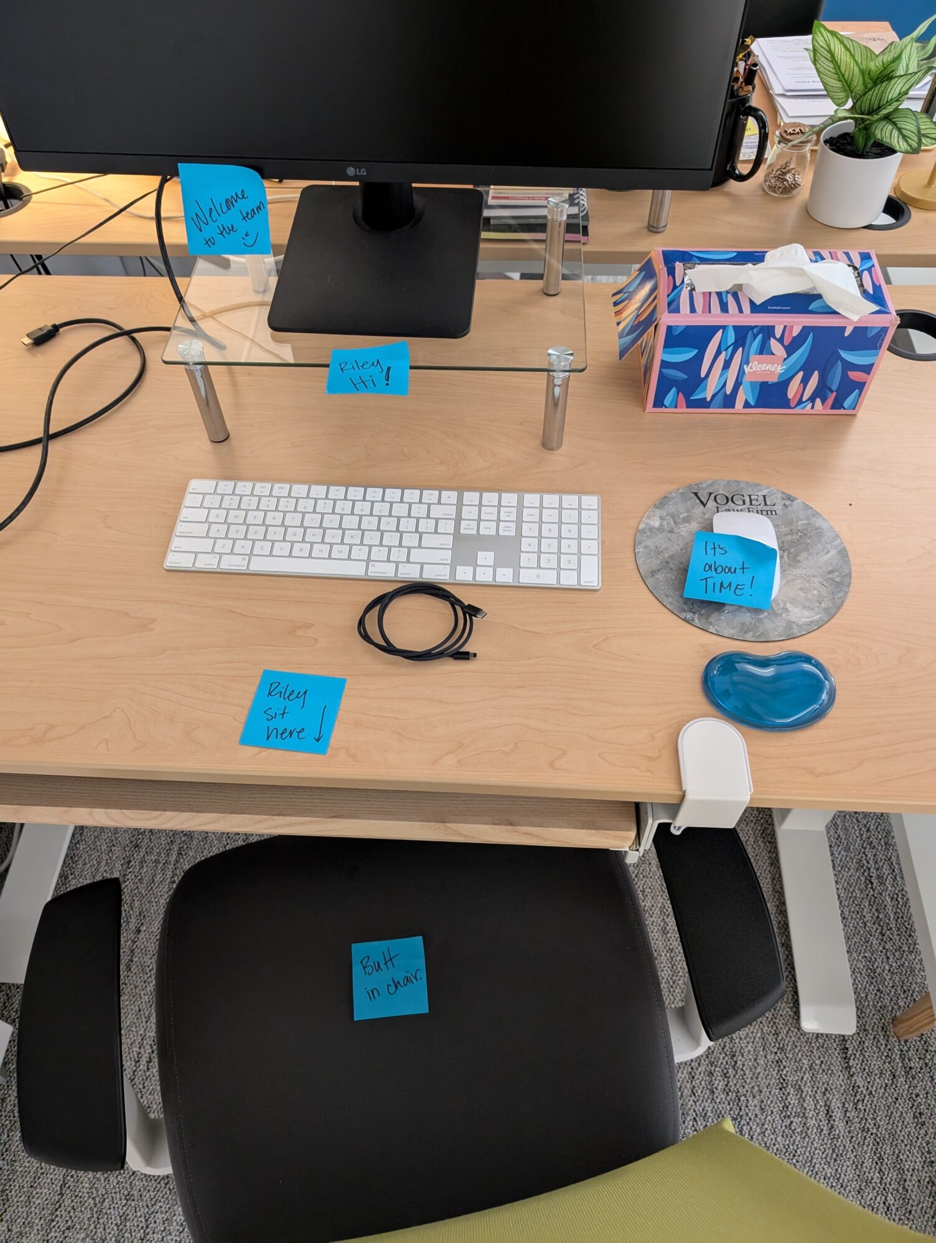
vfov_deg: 71.5
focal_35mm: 24
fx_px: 863
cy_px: 622
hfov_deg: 56.9
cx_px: 468
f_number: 1.68
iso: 788
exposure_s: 1/47.2
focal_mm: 6.9
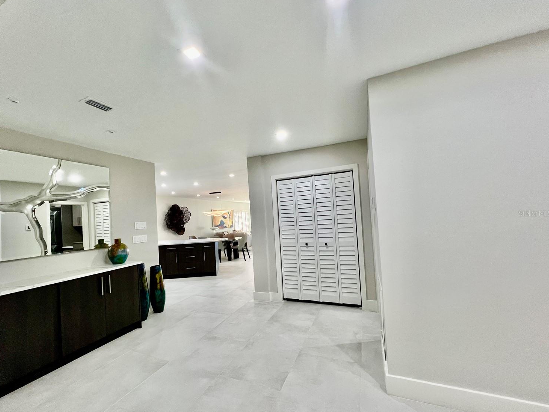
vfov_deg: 85.6
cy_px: 213
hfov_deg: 101.9
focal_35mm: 14
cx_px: 258
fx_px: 222
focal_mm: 1.57
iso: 250
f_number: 1.8
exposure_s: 1/120
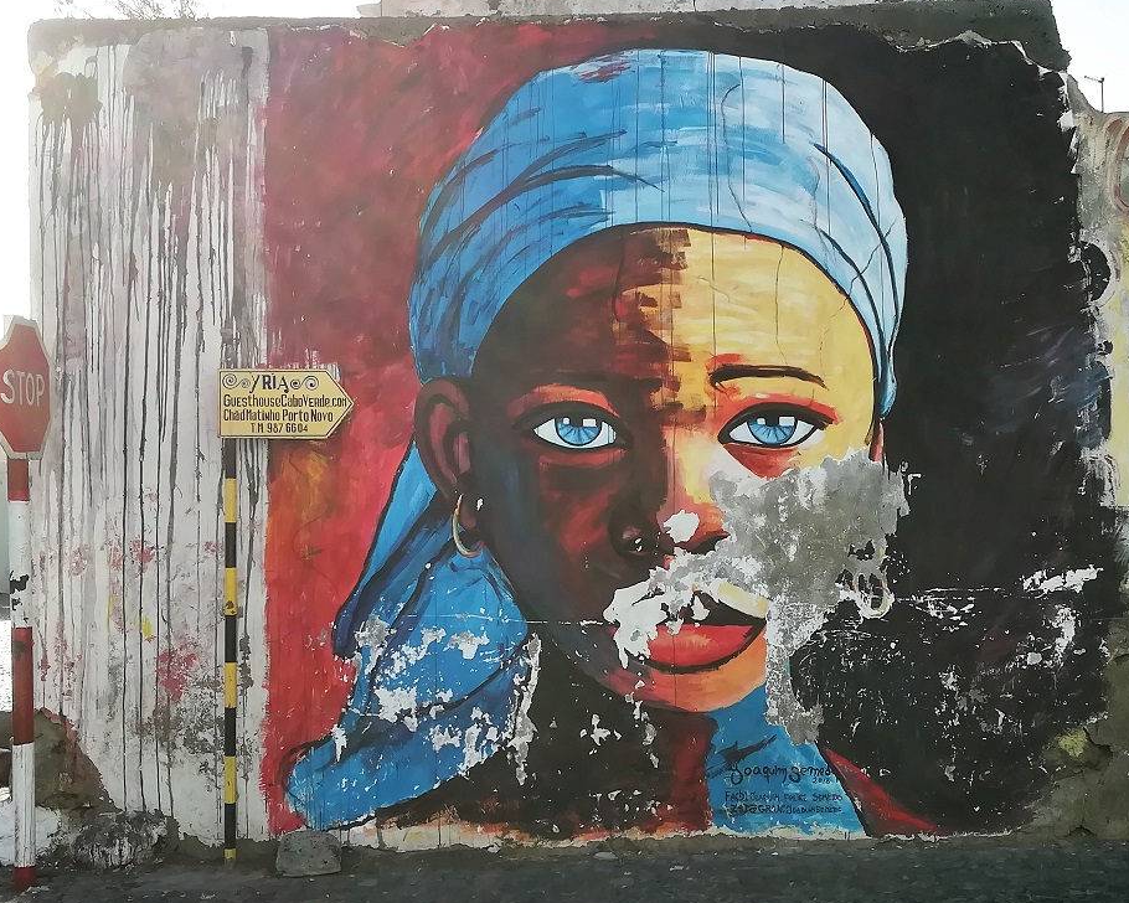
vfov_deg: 30.3
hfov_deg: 37.3
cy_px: 448
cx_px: 560
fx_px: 1671
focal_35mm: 50
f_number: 2.2
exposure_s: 1/531
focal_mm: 3.83
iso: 50
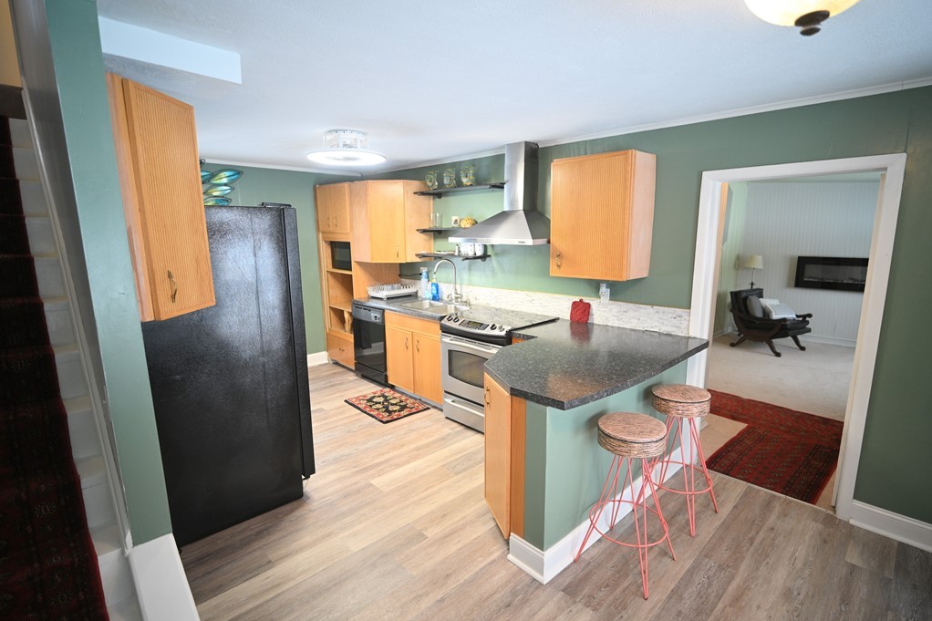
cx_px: 480
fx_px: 440
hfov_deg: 93.3
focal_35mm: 17
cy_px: 317
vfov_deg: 70.4
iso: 500
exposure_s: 1/100
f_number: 1.8
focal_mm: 16
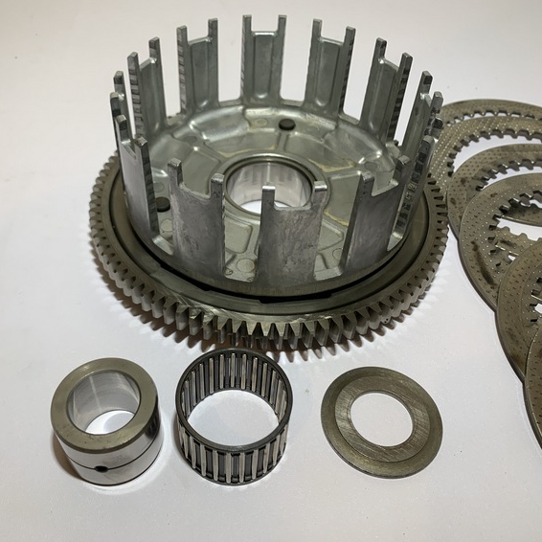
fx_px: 549
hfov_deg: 52.5
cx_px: 246
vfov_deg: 52.5
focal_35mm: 31
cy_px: 272
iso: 50
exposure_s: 1/100
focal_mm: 4.25
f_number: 1.8
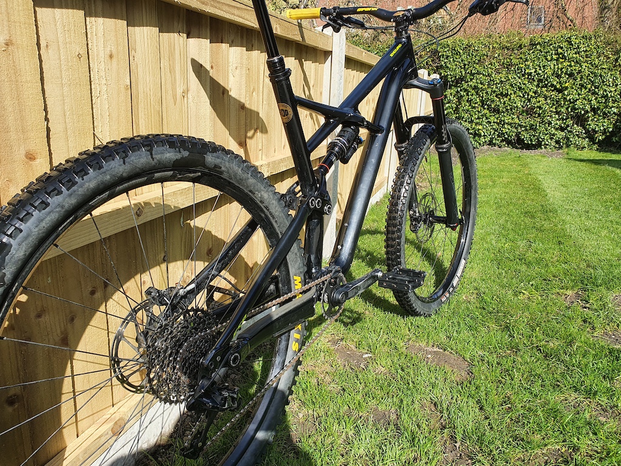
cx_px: 310
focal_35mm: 26
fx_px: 466
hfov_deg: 67.3
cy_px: 233
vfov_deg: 53.1
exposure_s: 1/876
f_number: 2.4
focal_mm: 4.32
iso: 50
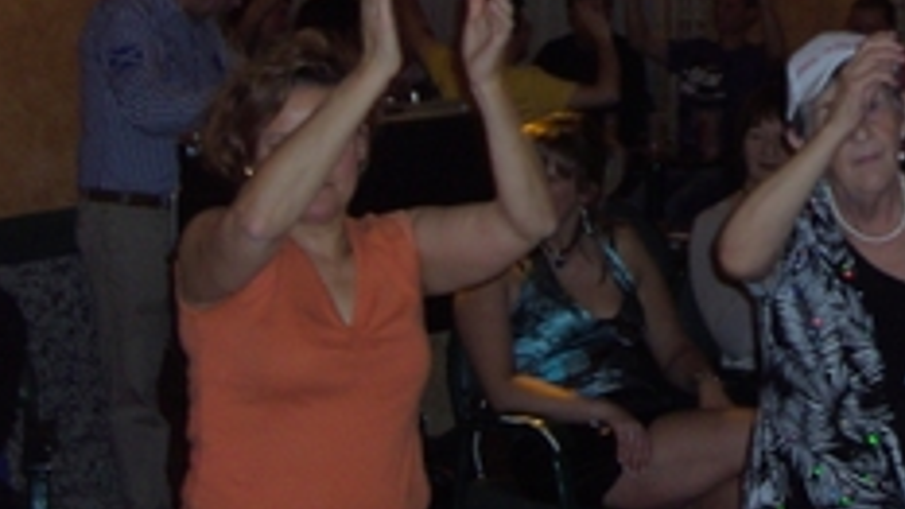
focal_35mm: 104
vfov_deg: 11.4
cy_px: -89
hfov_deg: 19.8
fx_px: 2495
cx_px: 963
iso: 100
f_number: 2.8
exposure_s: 1/50
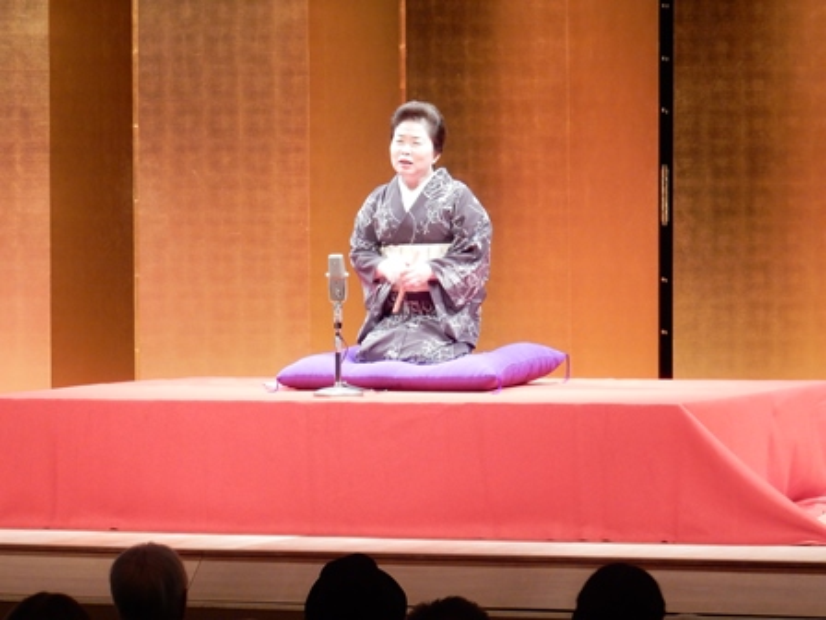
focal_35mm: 164
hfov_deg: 12.0
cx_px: 413
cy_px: 310
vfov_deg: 9.1
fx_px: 3913
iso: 400
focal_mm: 29.2
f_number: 6
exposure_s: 1/25
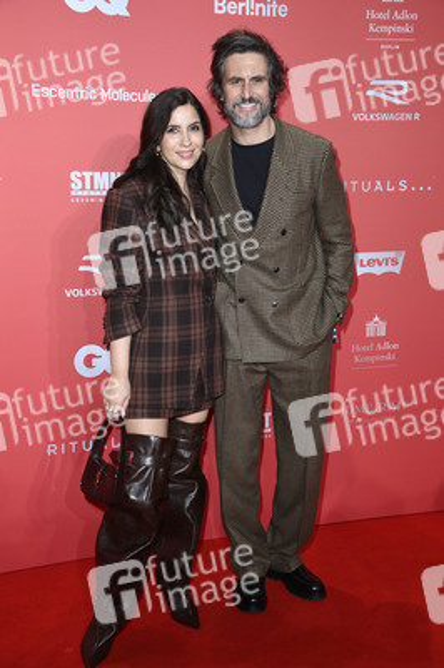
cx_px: 222
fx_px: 889
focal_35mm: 48
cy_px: 334
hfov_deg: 28.0
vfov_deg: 41.1
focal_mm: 48
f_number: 5.6
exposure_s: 1/250
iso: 1000
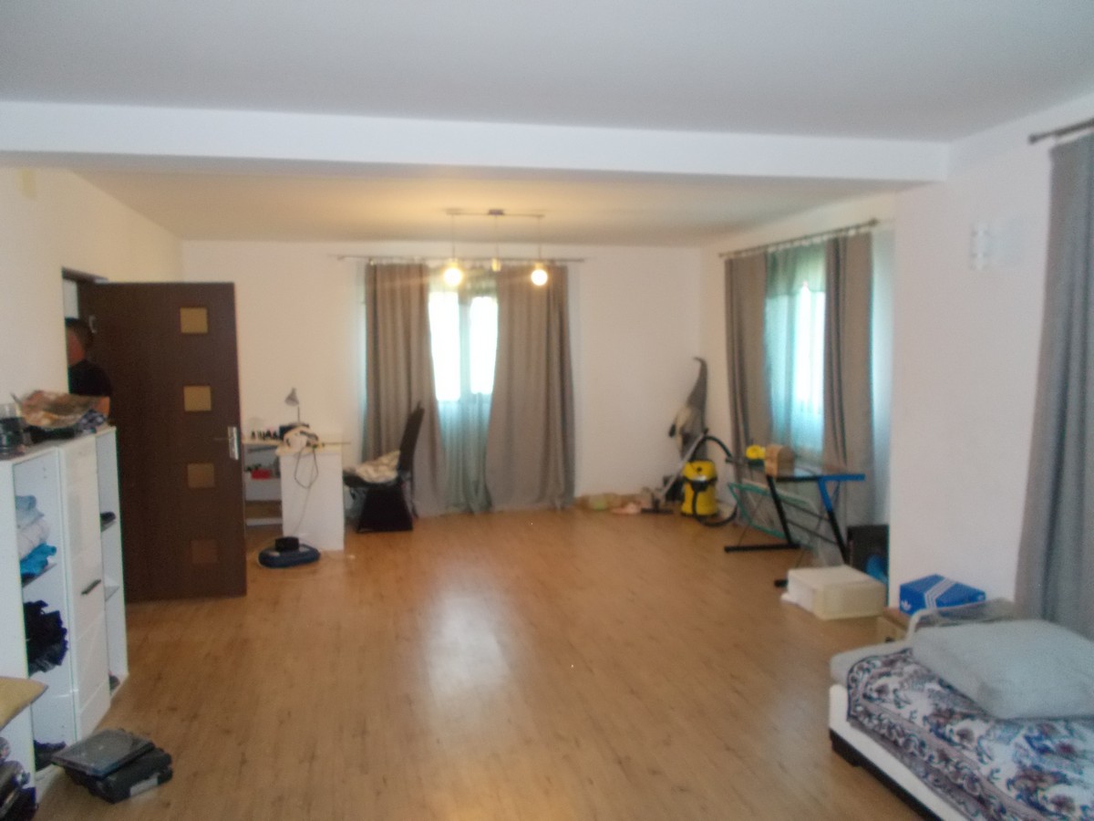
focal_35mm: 26
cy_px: 410
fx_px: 822
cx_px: 547
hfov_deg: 67.3
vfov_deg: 53.1
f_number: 3.2
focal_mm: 4.6
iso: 360
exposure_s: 1/25
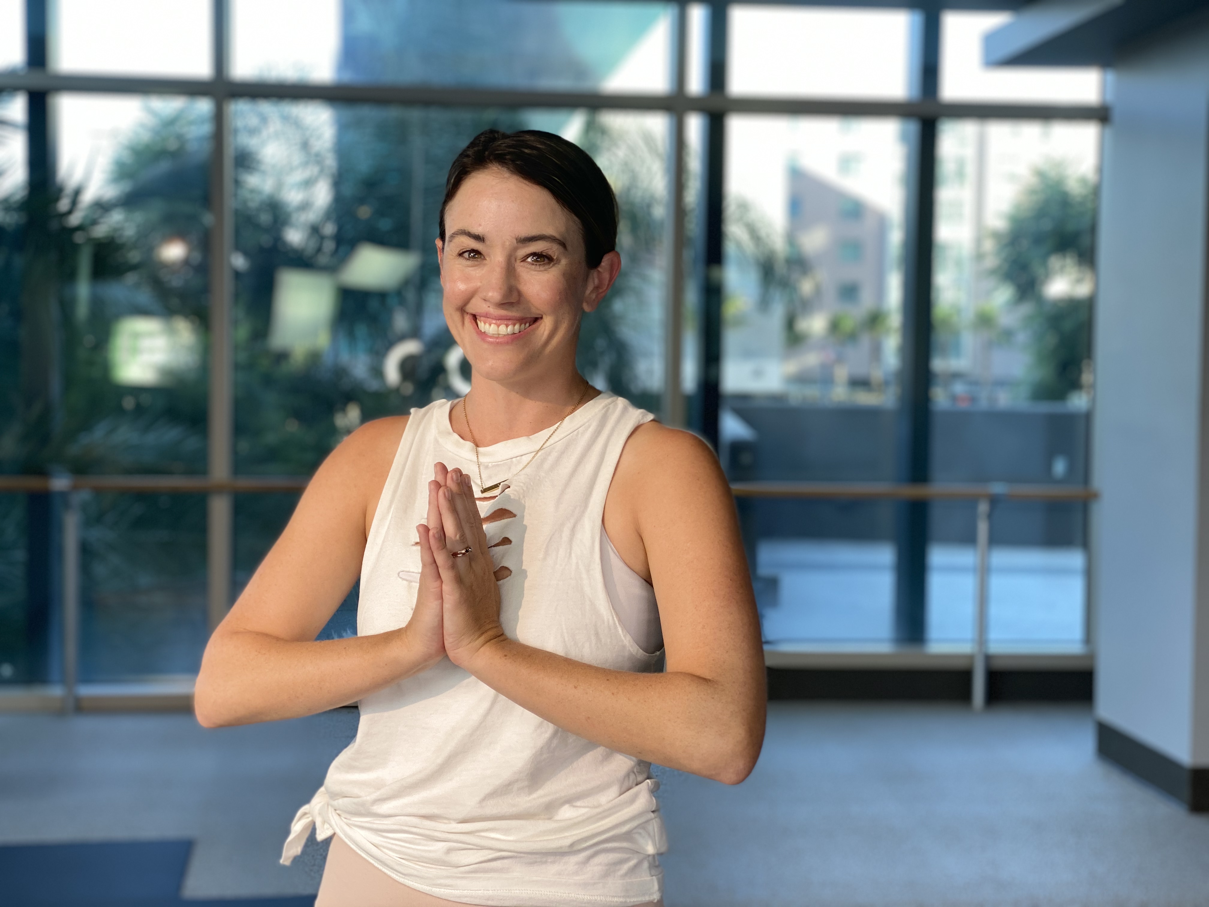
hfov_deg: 36.8
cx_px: 604
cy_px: 454
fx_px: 1816
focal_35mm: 52
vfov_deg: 28.0
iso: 32
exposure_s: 1/120
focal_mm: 6
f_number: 2
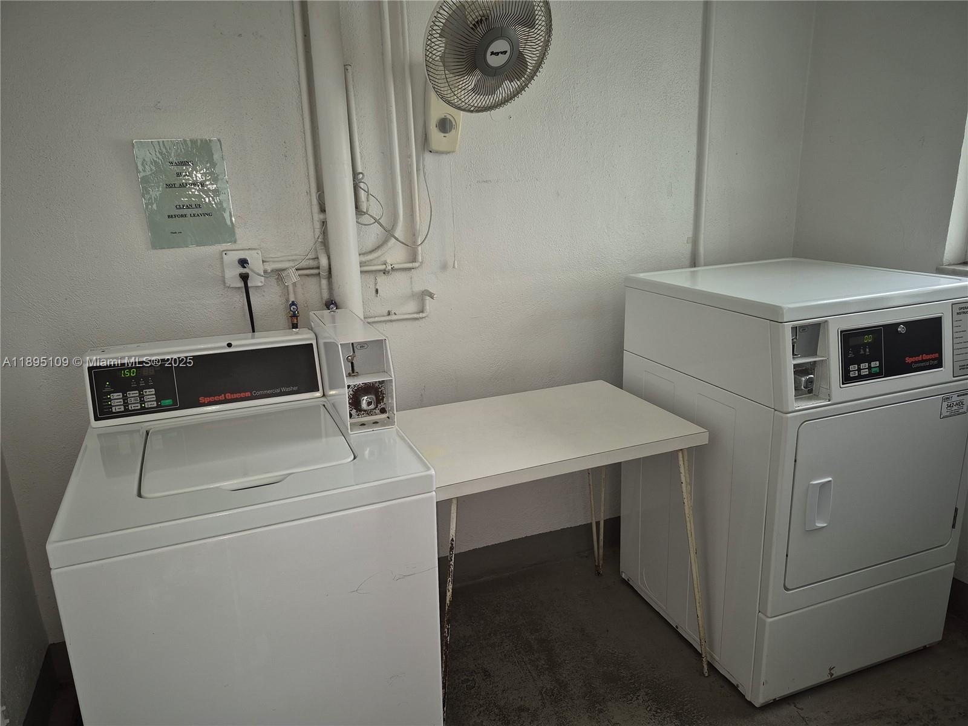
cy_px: 363
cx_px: 484
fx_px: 643
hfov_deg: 73.9
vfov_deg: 58.9
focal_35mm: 23
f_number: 1.8
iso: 64
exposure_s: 1/60
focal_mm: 5.4
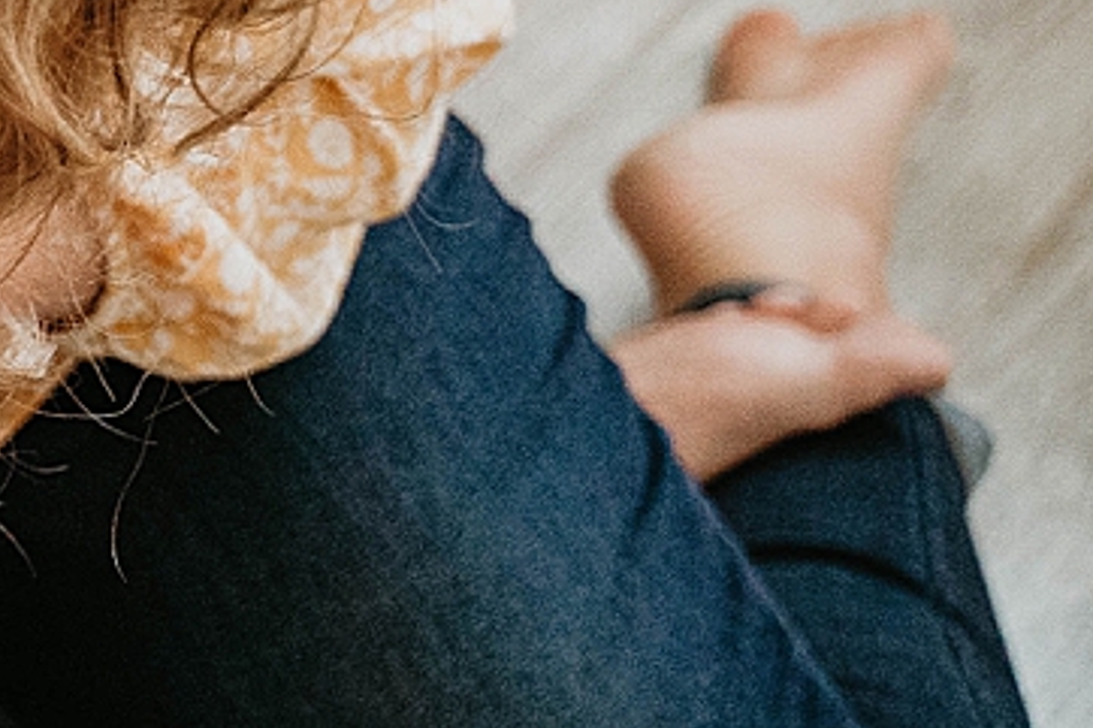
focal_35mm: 147
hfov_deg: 12.5
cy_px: 134
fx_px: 4461
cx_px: -978
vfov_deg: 9.3
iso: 2500
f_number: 2.8
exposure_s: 1/125
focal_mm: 38
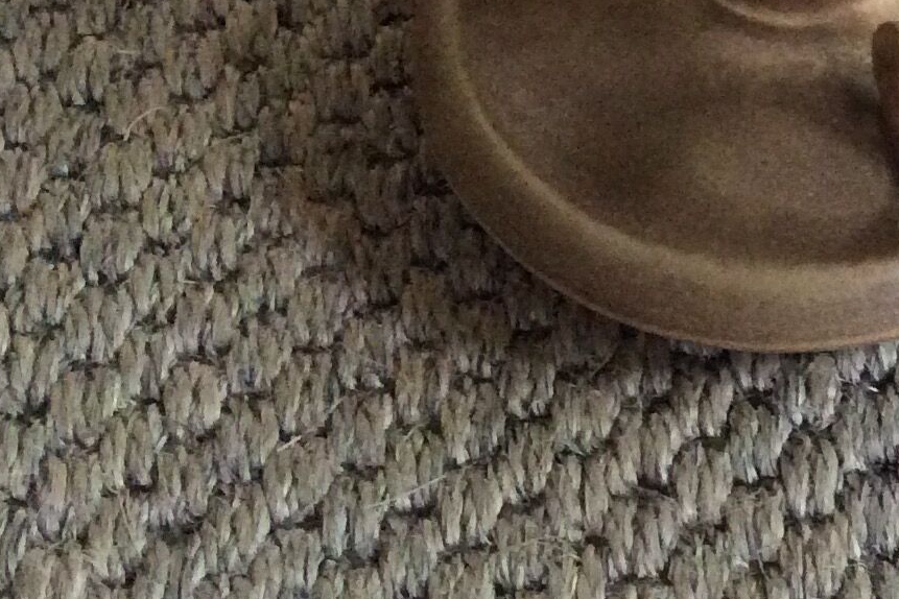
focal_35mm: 100
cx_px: 1196
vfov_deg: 13.4
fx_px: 2497
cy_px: -79
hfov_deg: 18.8
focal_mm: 3.3
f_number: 2.4
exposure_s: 1/25
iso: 250
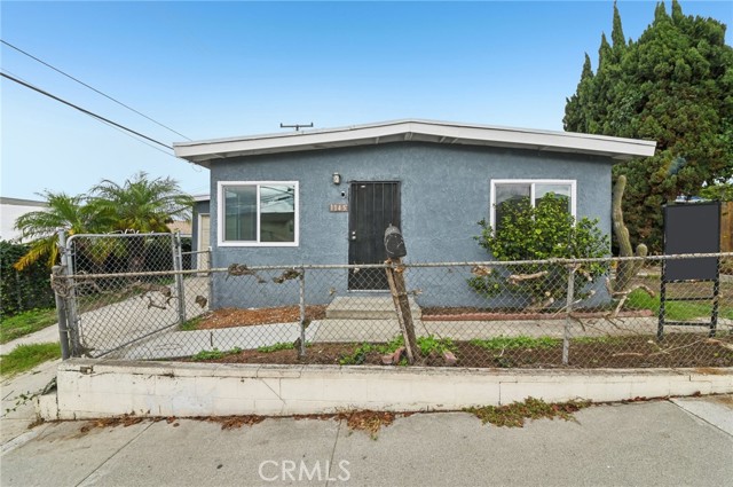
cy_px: 244
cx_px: 366
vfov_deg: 89.8
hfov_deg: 112.7
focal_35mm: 12
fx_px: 244
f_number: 22
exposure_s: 1/30
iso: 250
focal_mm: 12
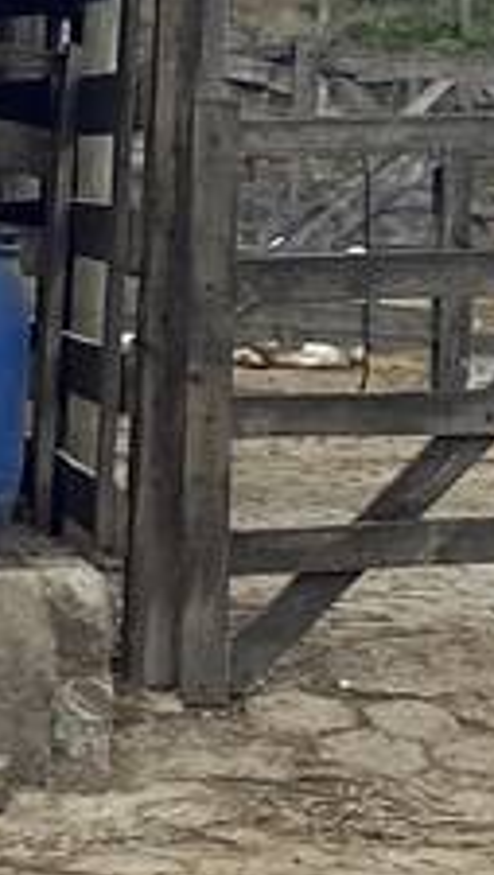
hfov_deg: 6.7
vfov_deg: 11.7
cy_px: -51
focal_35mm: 181
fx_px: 4204
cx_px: 300
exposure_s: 1/1025
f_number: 1.8
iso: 32
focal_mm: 4.25
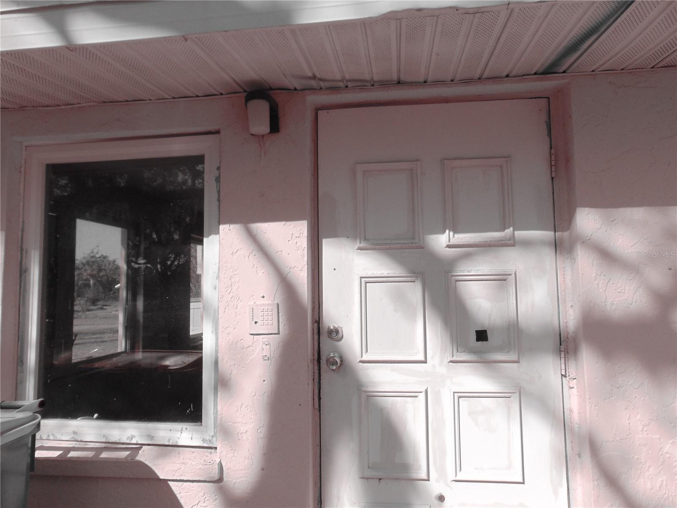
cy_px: 254
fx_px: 489
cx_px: 338
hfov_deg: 69.4
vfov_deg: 54.9
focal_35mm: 25
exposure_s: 1/320
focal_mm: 4.5
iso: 80
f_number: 7.7
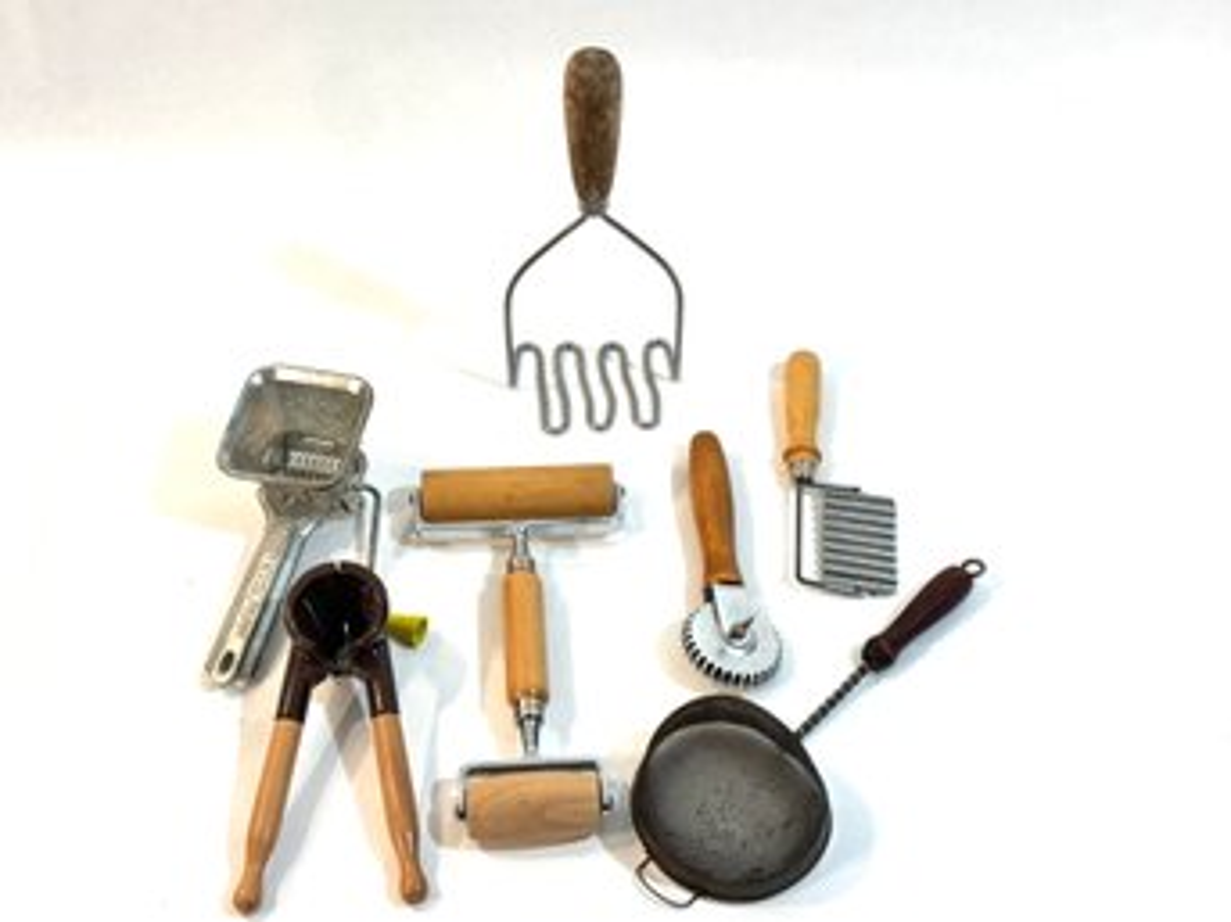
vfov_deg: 28.0
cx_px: 616
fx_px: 1849
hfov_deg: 36.8
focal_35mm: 52
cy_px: 461
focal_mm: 5.96
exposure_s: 1/120
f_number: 1.6
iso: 32
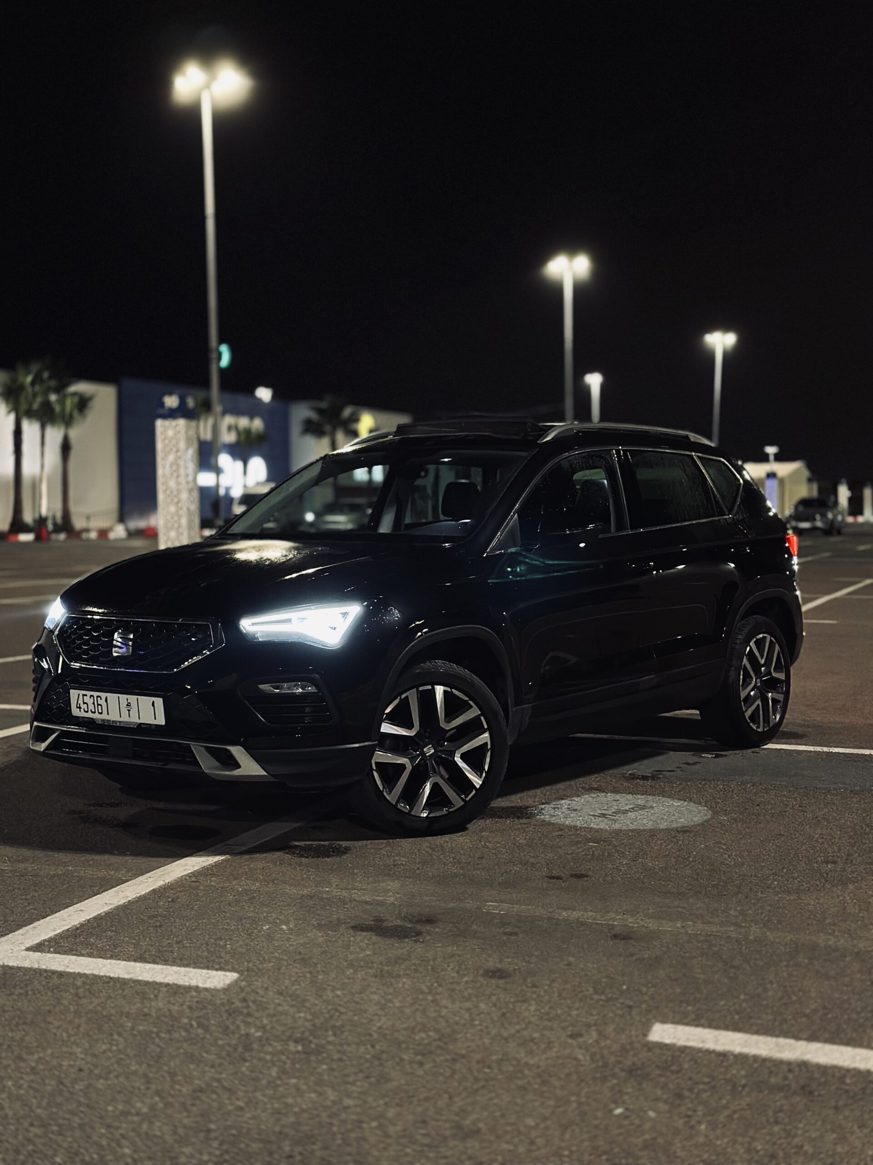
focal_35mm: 48
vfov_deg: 39.7
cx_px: 436
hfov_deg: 30.3
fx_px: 1614
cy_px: 582
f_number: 1.78
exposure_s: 1/32
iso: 640
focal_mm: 6.86
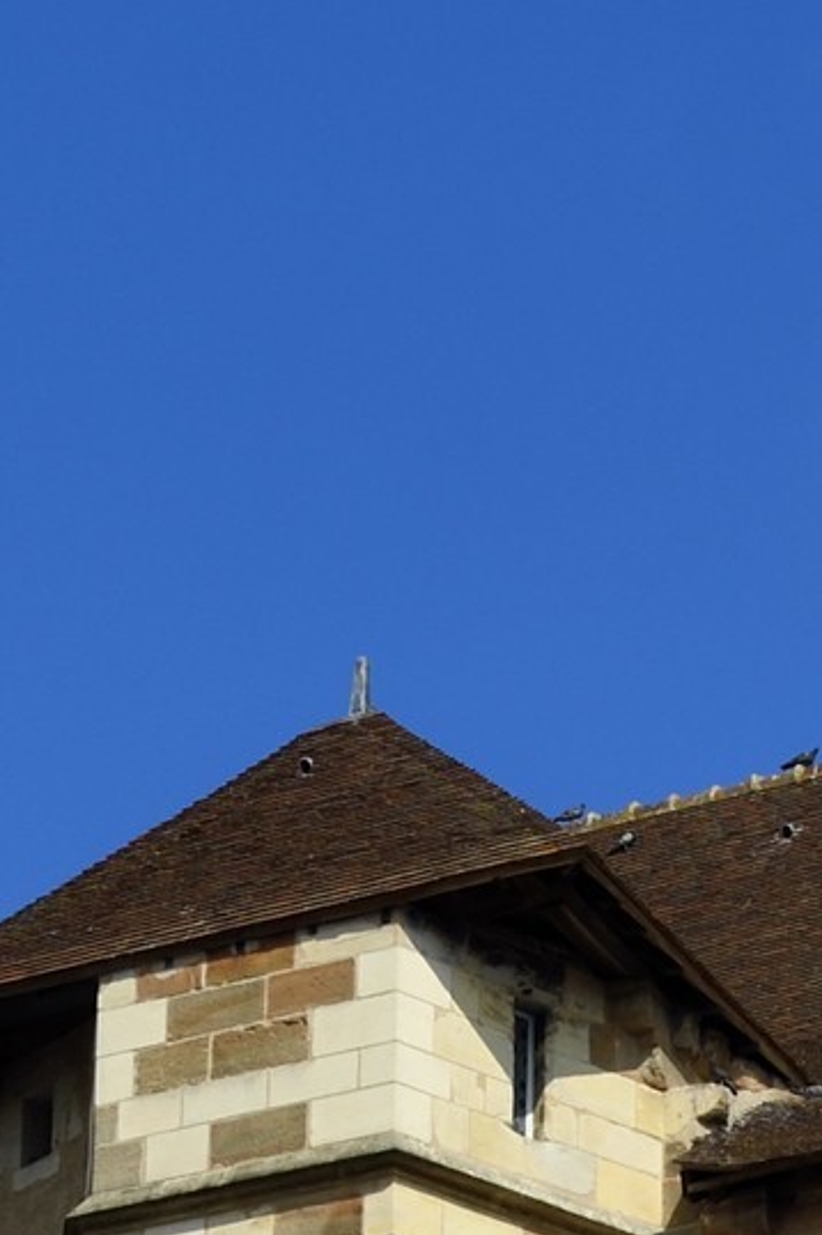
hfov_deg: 5.6
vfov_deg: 8.0
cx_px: 827
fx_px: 8436
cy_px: 2444
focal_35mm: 246
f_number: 13
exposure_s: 1/250
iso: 200
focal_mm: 55
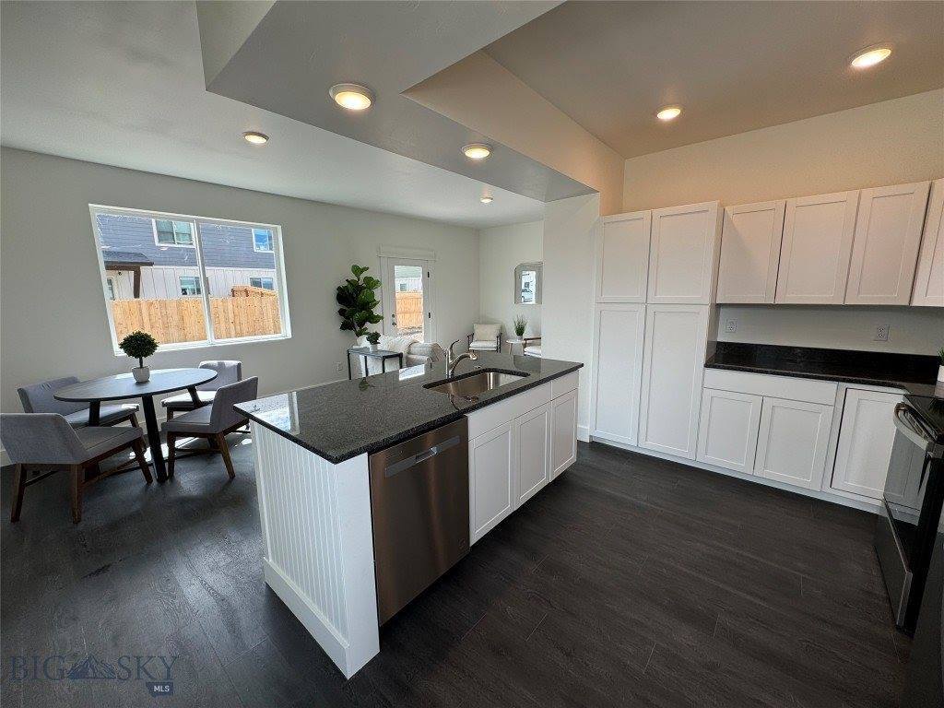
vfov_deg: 85.7
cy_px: 354
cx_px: 472
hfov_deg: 102.1
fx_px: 382
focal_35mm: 14
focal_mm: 2.22
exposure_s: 1/137
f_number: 2.2
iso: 40
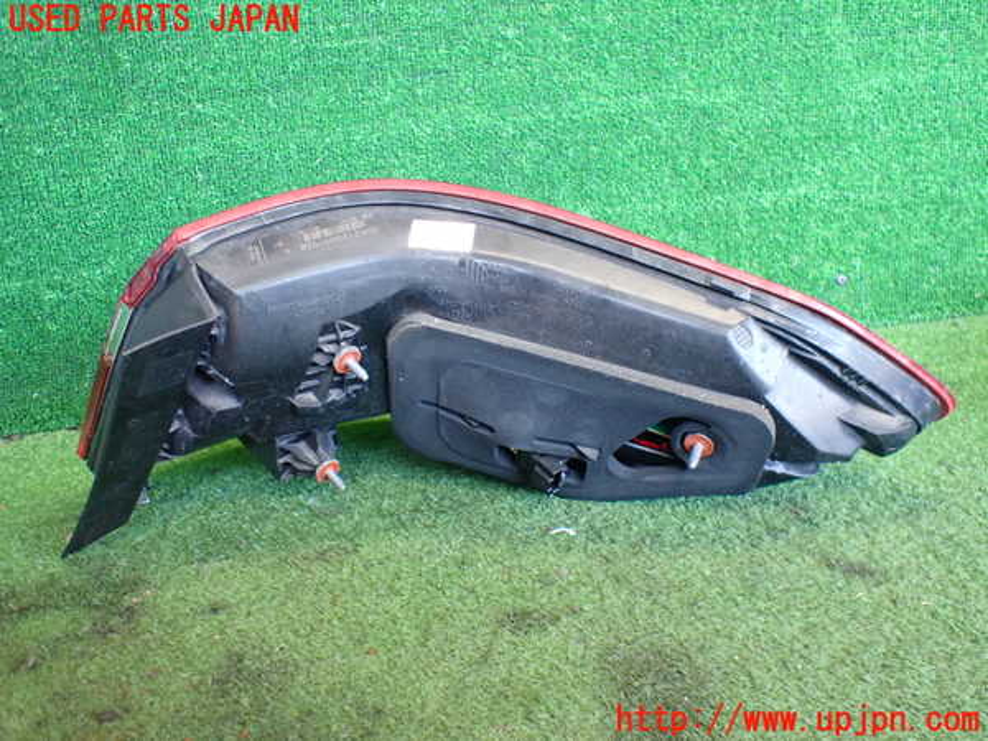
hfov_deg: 60.0
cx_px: 494
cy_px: 370
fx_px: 856
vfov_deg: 46.8
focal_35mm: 30
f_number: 2.3
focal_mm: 5.4
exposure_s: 1/100
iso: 800
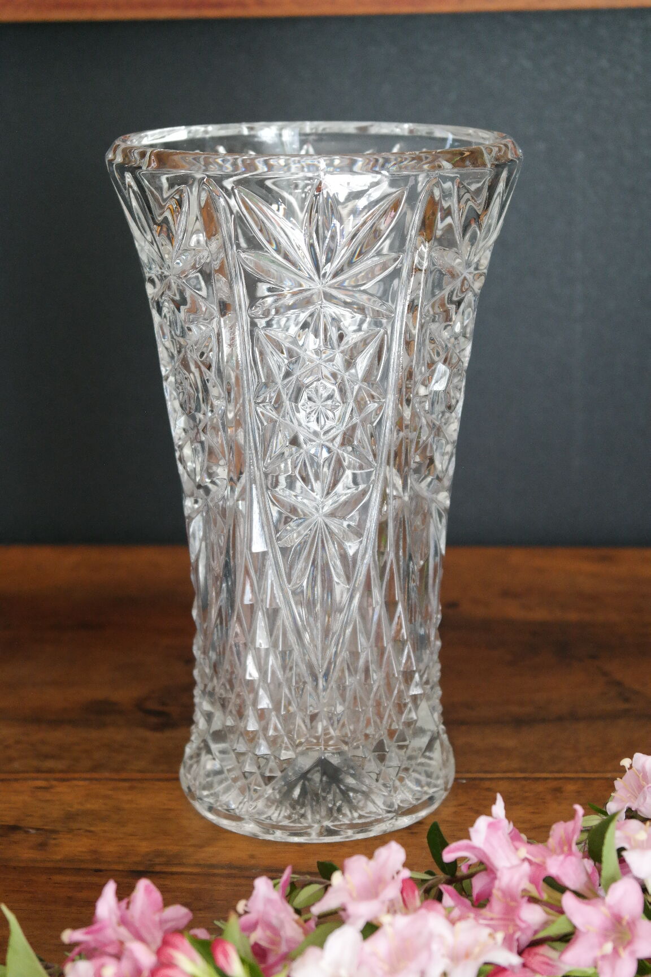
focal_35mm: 77
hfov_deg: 17.7
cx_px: 326
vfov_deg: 26.3
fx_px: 2088
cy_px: 488
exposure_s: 1/30
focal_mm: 50
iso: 1600
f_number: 5.6
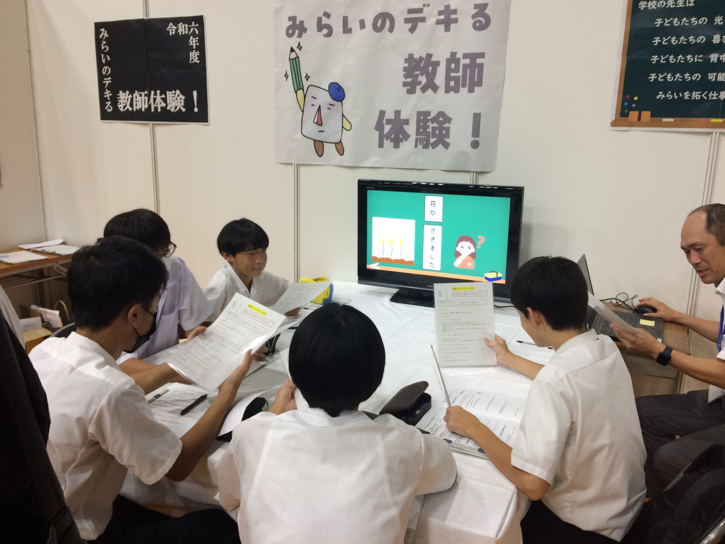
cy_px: 272
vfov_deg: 48.2
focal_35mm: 29
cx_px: 362
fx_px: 607
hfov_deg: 61.7
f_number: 2.2
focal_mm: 4.15
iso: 50
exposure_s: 1/30
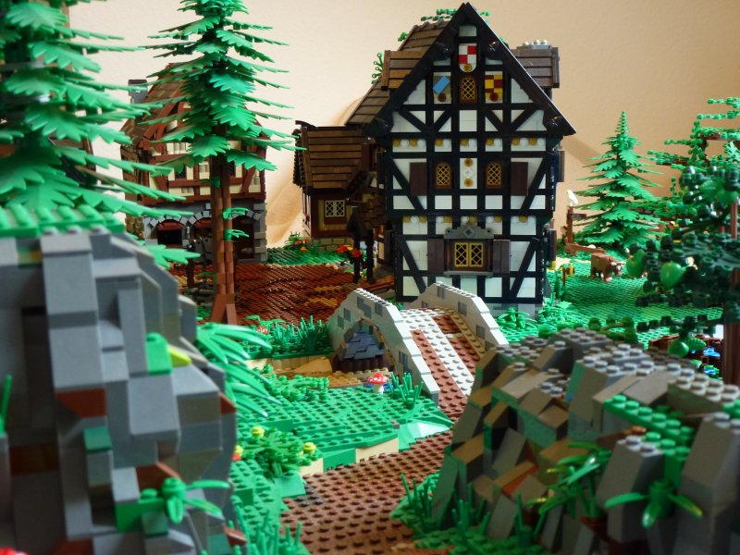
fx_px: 1047
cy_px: 278
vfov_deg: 29.7
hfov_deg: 38.9
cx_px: 370
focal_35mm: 49
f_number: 4.1
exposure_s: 1/8
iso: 200
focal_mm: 8.7
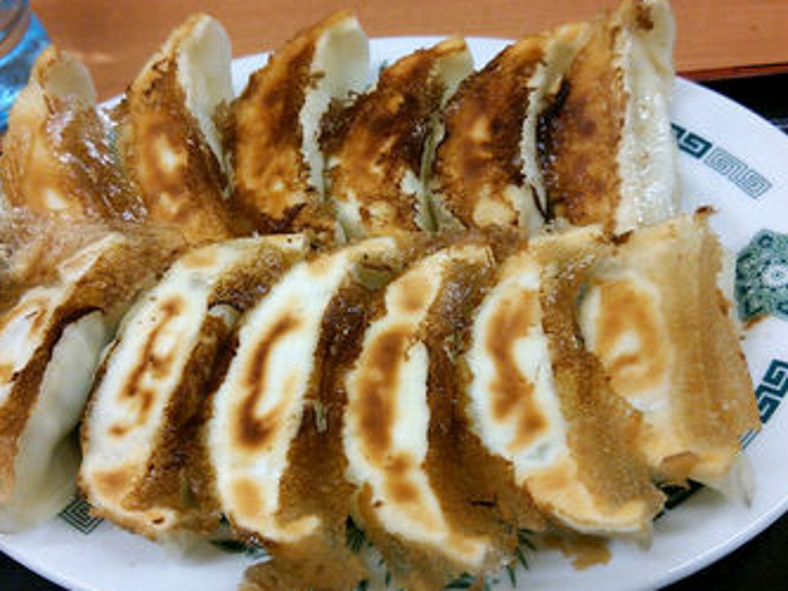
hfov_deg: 51.3
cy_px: 300
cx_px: 369
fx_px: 820
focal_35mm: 36
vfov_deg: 39.7
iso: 80
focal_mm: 4.06
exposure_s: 1/60
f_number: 1.94
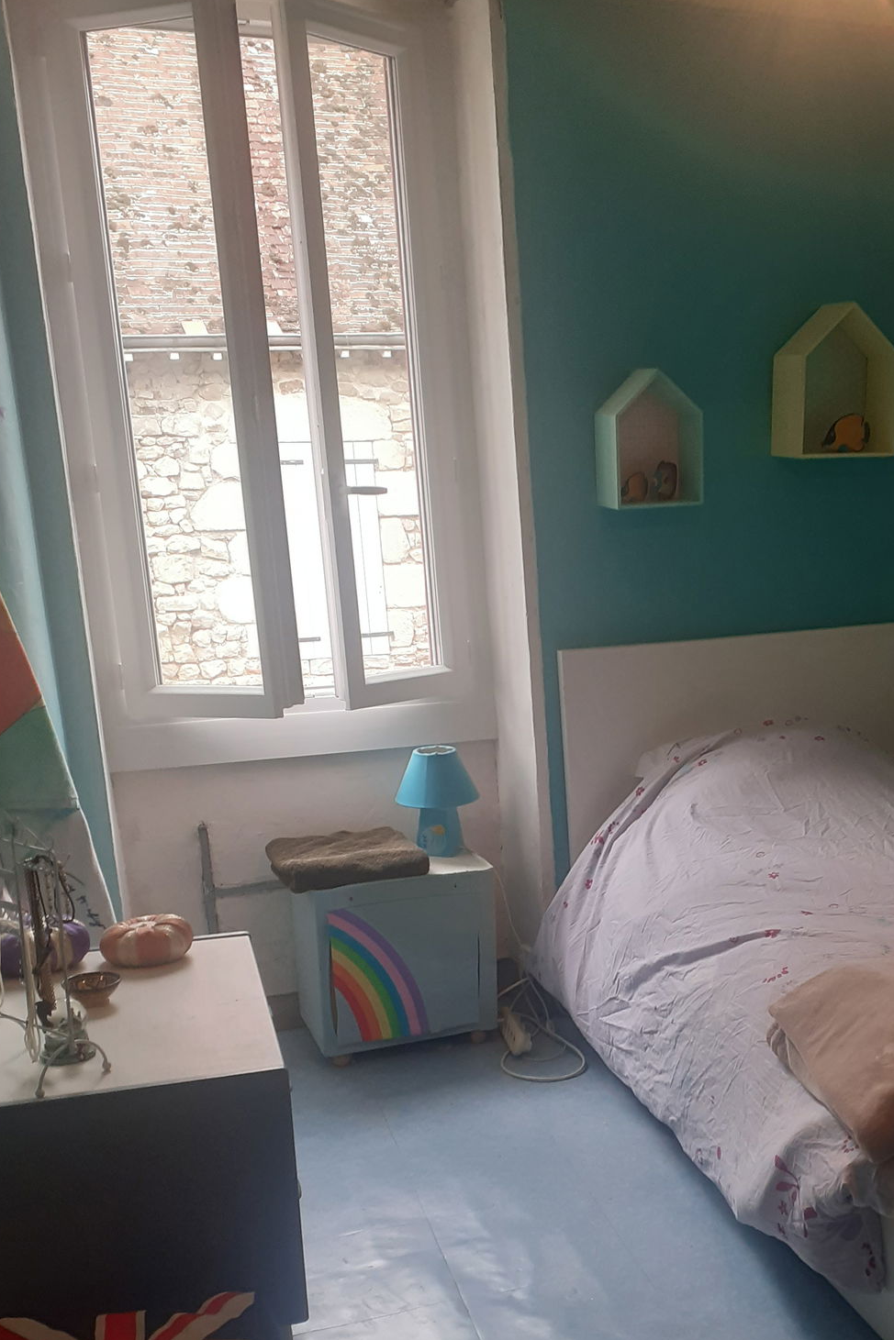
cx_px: 662
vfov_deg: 46.8
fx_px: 1527
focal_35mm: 41
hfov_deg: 32.1
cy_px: 877
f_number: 1.9
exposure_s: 1/50
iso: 80
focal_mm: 3.6
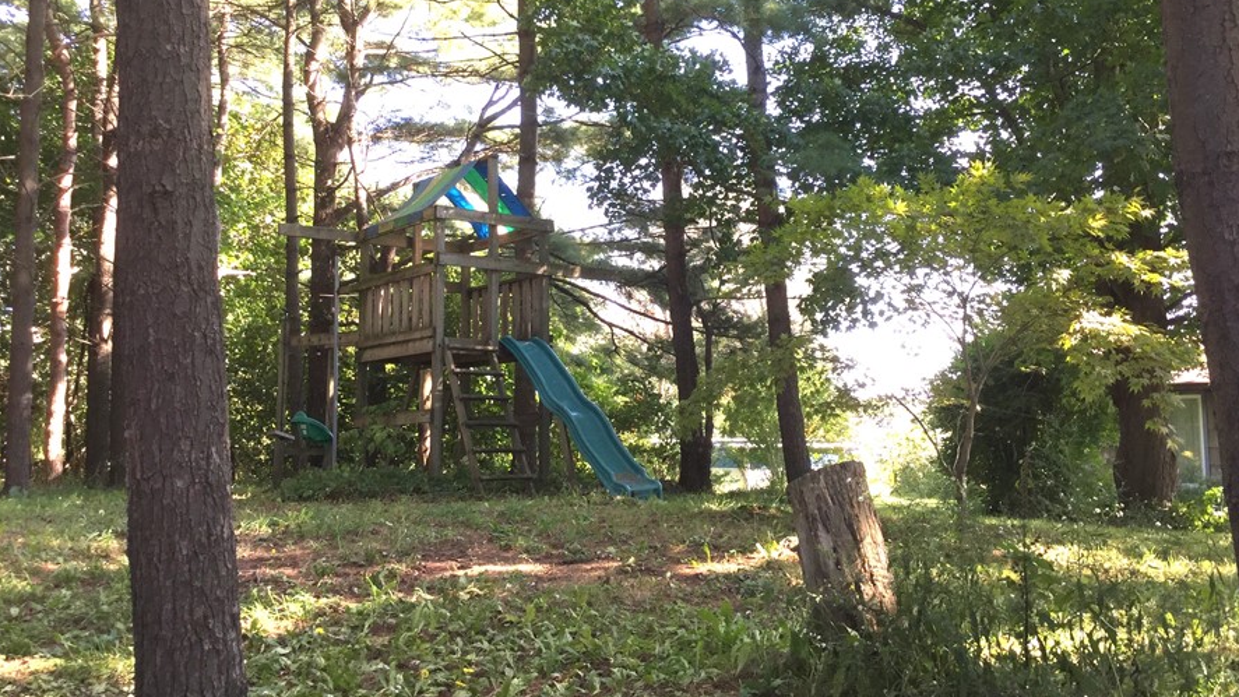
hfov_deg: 51.6
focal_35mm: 39
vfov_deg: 30.3
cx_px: 636
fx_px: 1281
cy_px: 250
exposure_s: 1/60
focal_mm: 3.3
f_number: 2.4
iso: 25
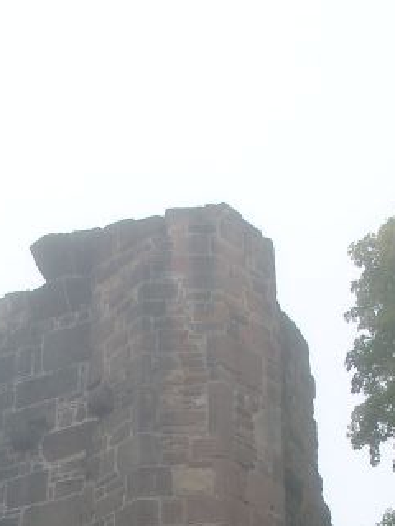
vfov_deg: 21.3
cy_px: 646
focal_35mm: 85
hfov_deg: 17.3
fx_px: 1293
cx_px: 156
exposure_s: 1/281
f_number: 4
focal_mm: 7.13
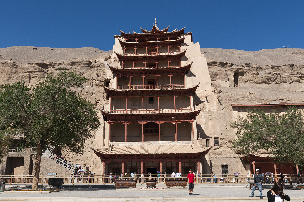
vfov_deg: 36.8
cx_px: 152
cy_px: 101
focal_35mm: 36
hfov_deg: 53.2
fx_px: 304
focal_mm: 24
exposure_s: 1/640
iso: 400
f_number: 14
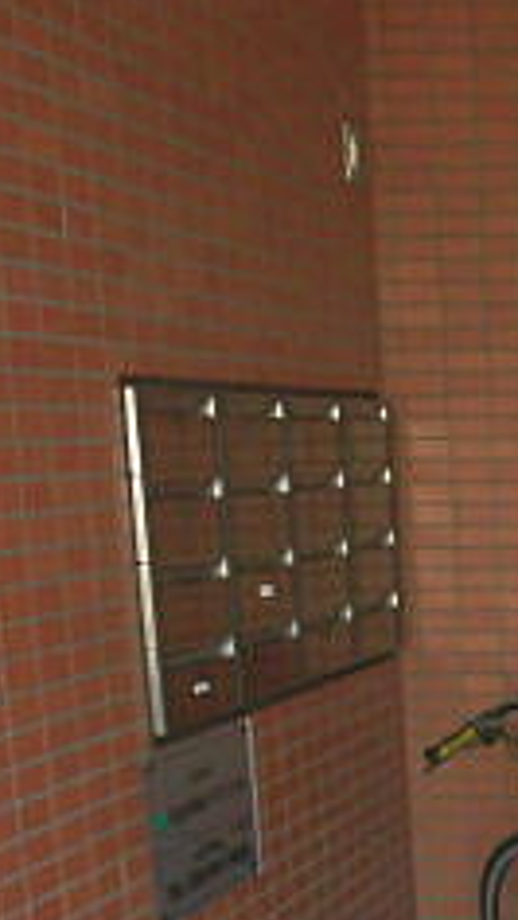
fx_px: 1731
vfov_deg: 28.4
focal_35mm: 71
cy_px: 862
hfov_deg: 14.9
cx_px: 915
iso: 160
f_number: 3.1
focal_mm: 4.3
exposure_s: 1/40
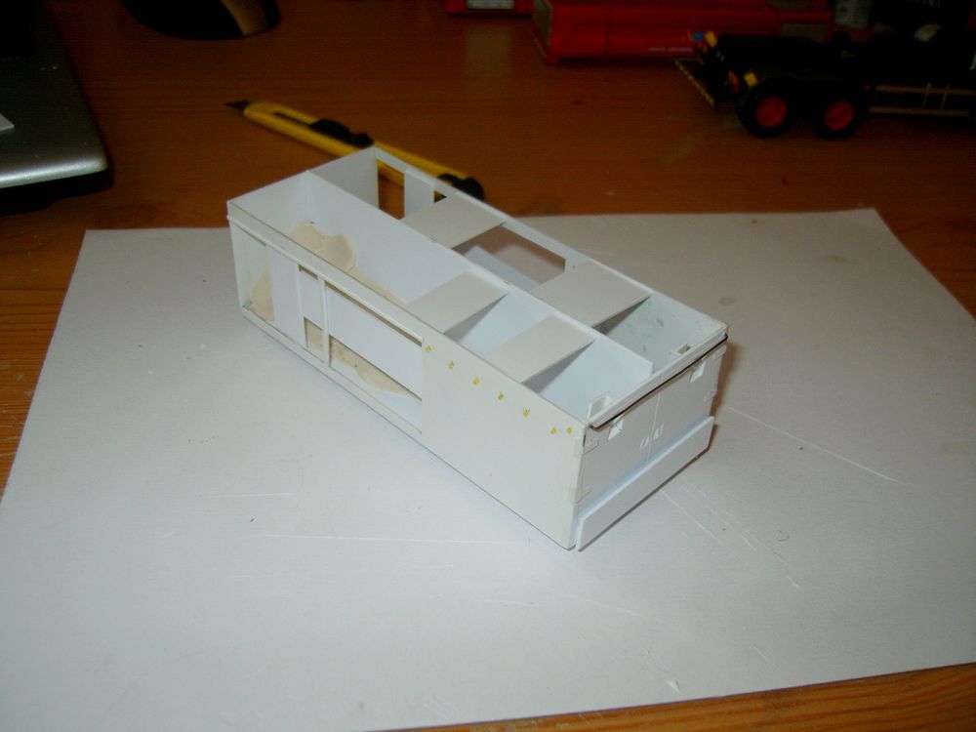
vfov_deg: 40.7
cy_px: 366
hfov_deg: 52.6
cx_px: 488
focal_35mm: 35
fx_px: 987
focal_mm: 7.4
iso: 64
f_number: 2.8
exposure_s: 1/45
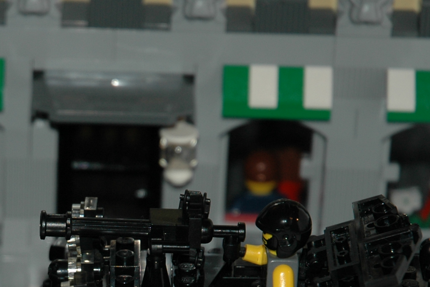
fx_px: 3153
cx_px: 66
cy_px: 302
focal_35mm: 264
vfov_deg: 5.2
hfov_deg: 7.8
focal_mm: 70
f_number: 4.5
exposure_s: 1/60
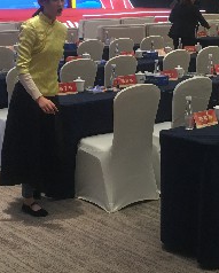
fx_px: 615
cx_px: 193
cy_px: 92
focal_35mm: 76
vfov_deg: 24.9
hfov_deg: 19.9
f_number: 2.2
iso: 50
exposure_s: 1/33
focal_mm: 4.15
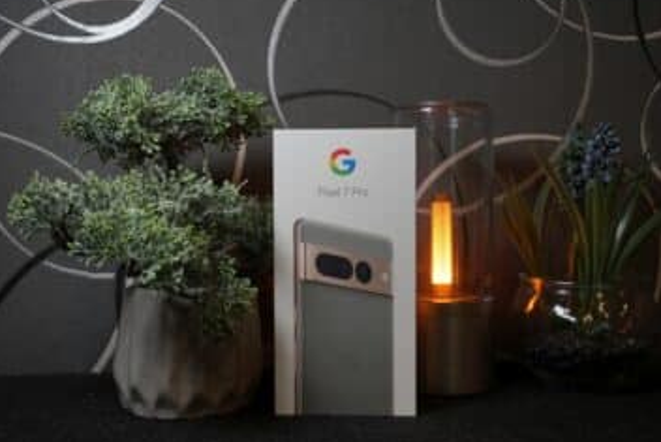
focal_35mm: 41
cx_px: 344
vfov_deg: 32.7
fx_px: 753
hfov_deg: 47.4
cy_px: 216
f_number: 7.1
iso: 320
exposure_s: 1/40
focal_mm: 37
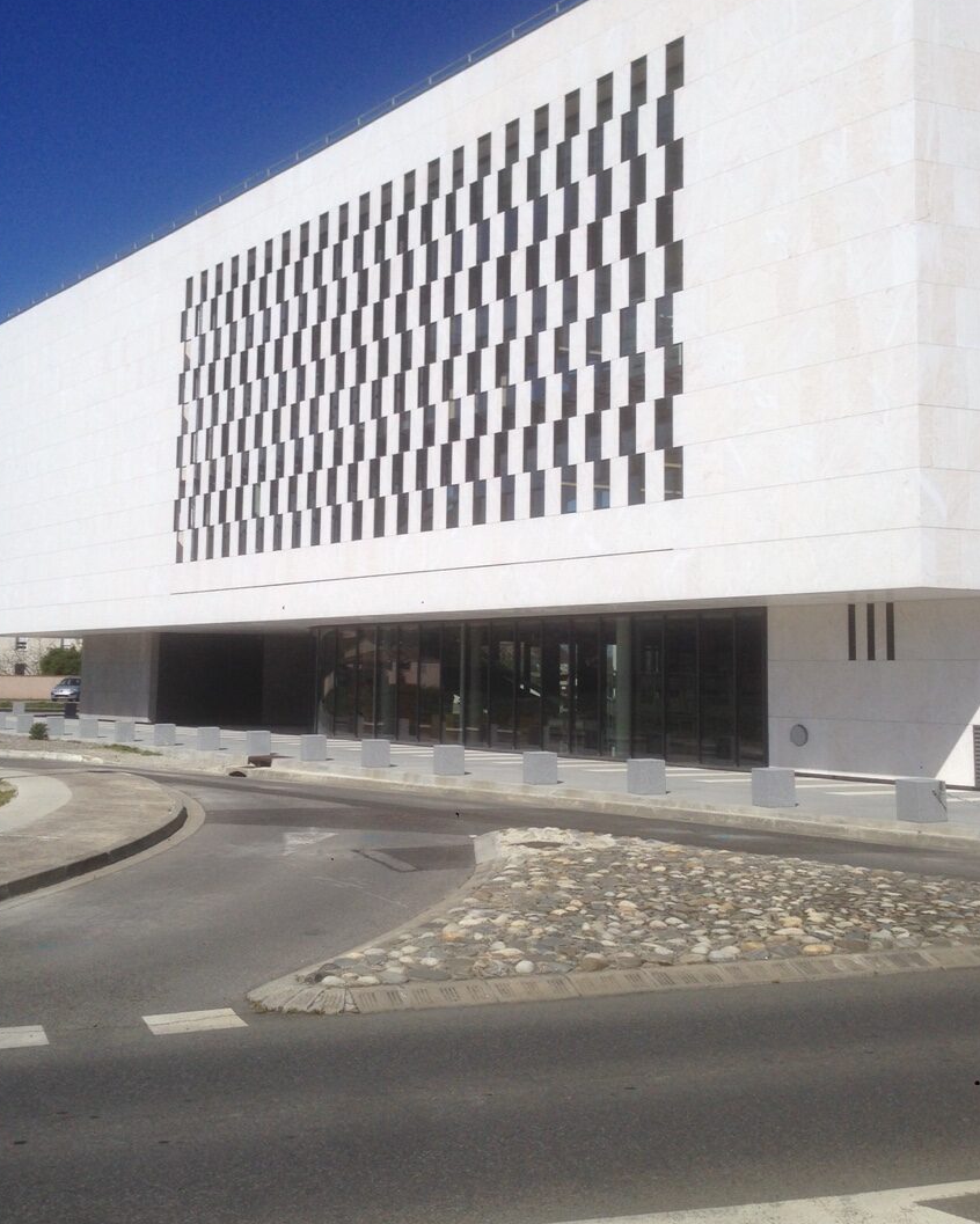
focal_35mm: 39
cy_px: 538
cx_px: 465
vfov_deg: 46.7
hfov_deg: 38.2
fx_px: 1414
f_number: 2.4
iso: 50
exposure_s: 1/3390
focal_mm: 4.12
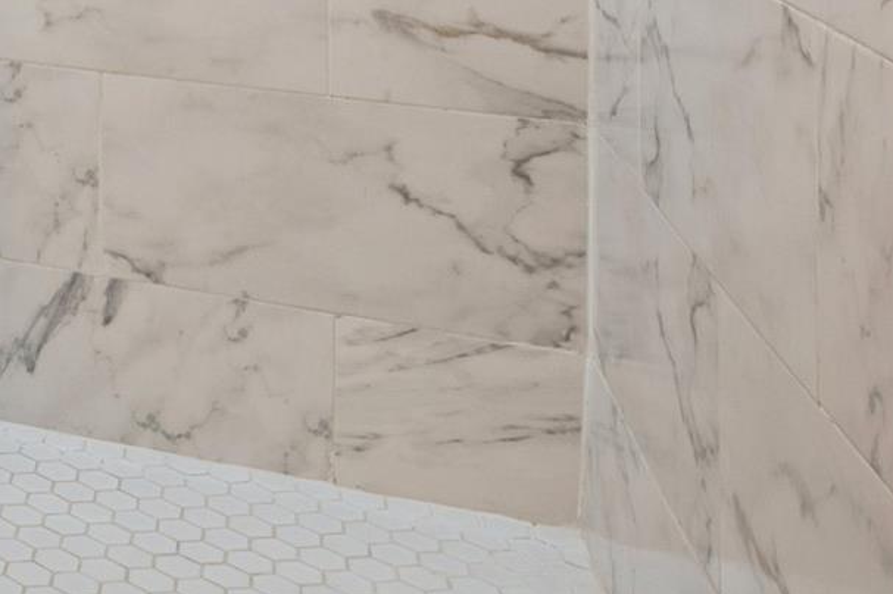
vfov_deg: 22.2
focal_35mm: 56
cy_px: -141
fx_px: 1381
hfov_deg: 26.0
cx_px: -459
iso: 200
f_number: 11
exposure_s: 1/4
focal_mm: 16.5
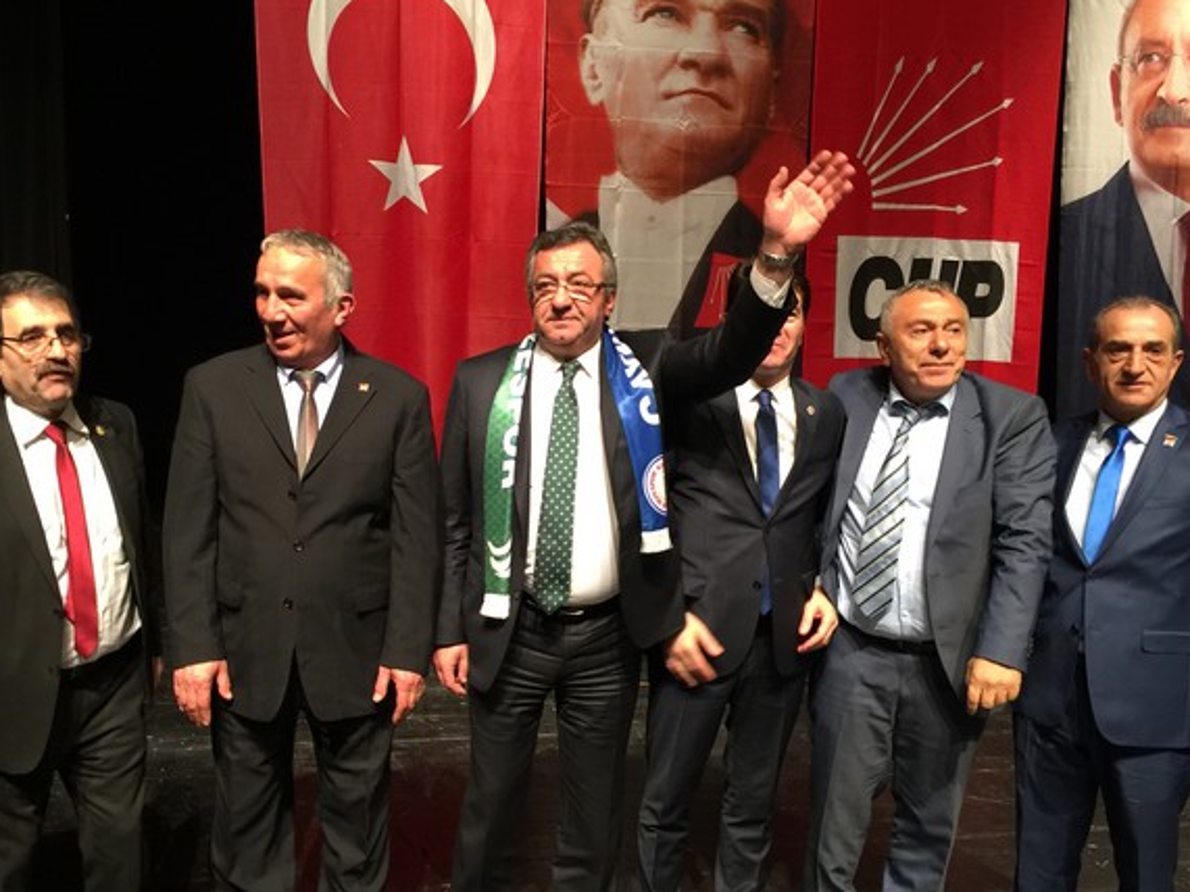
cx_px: 559
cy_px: 504
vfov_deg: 41.7
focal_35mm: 34
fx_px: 1169
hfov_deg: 53.9
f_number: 2.2
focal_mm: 4.15
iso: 80
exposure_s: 1/17
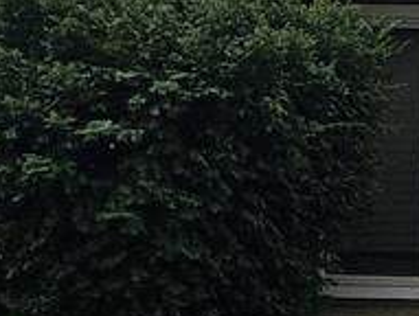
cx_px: 867
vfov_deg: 12.1
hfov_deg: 13.5
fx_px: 1492
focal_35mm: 123
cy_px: 171
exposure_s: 1/434
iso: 10
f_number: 1.7
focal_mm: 6.3
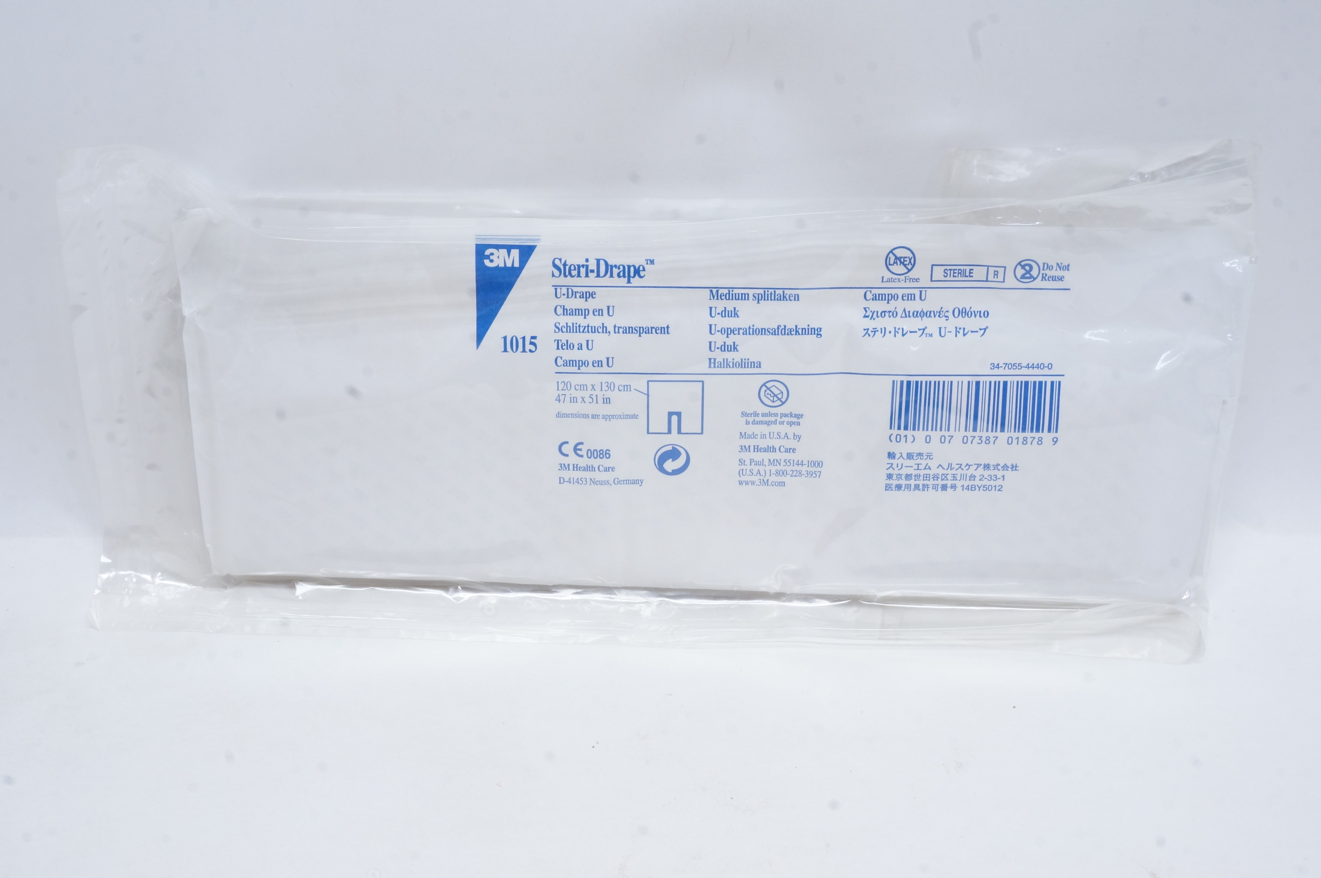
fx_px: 1759
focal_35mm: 48
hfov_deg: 41.2
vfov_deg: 28.0
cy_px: 439
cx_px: 660
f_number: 20
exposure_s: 1/6
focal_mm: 32
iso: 800
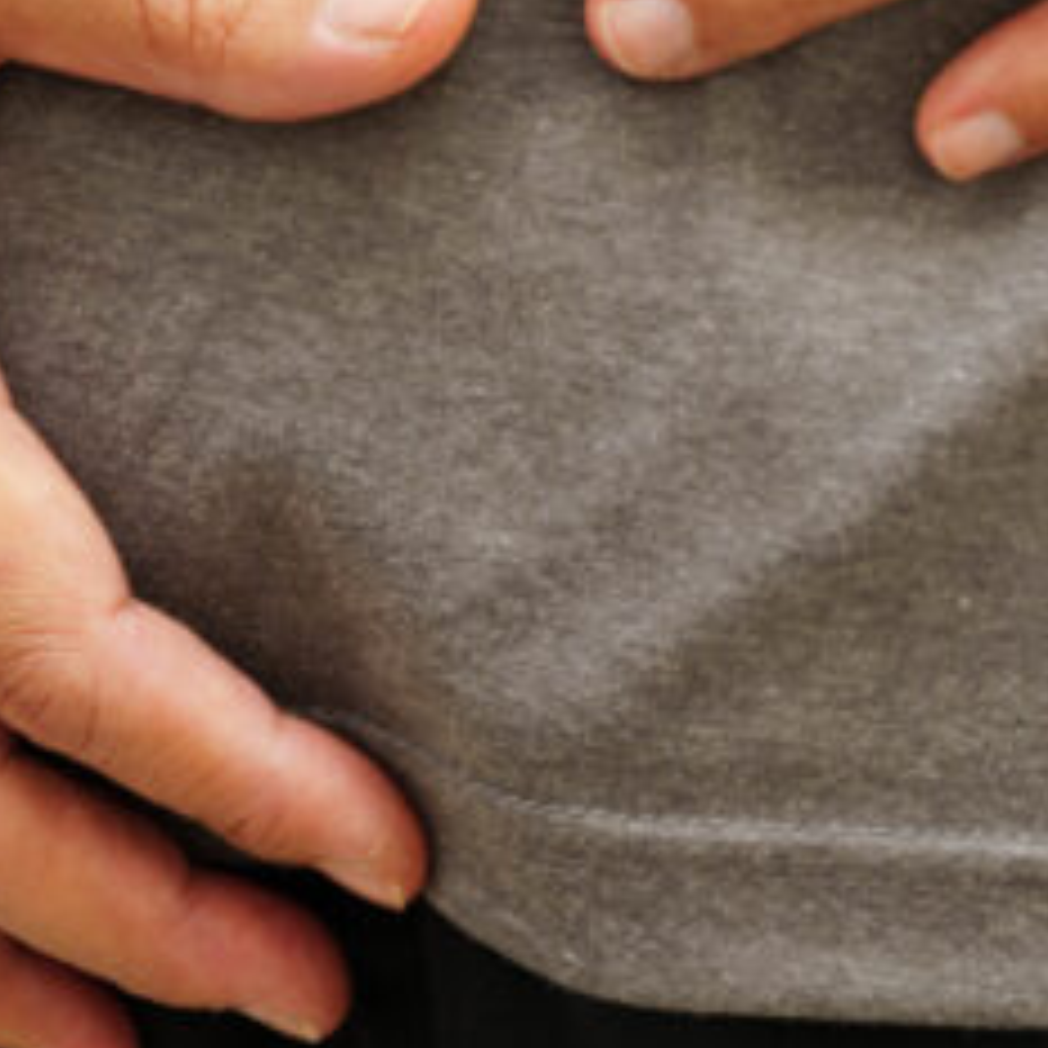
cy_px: 299
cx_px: 441
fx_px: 6405
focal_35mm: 187
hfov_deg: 9.4
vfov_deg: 9.3
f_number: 4
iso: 400
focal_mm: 50
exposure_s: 1/80
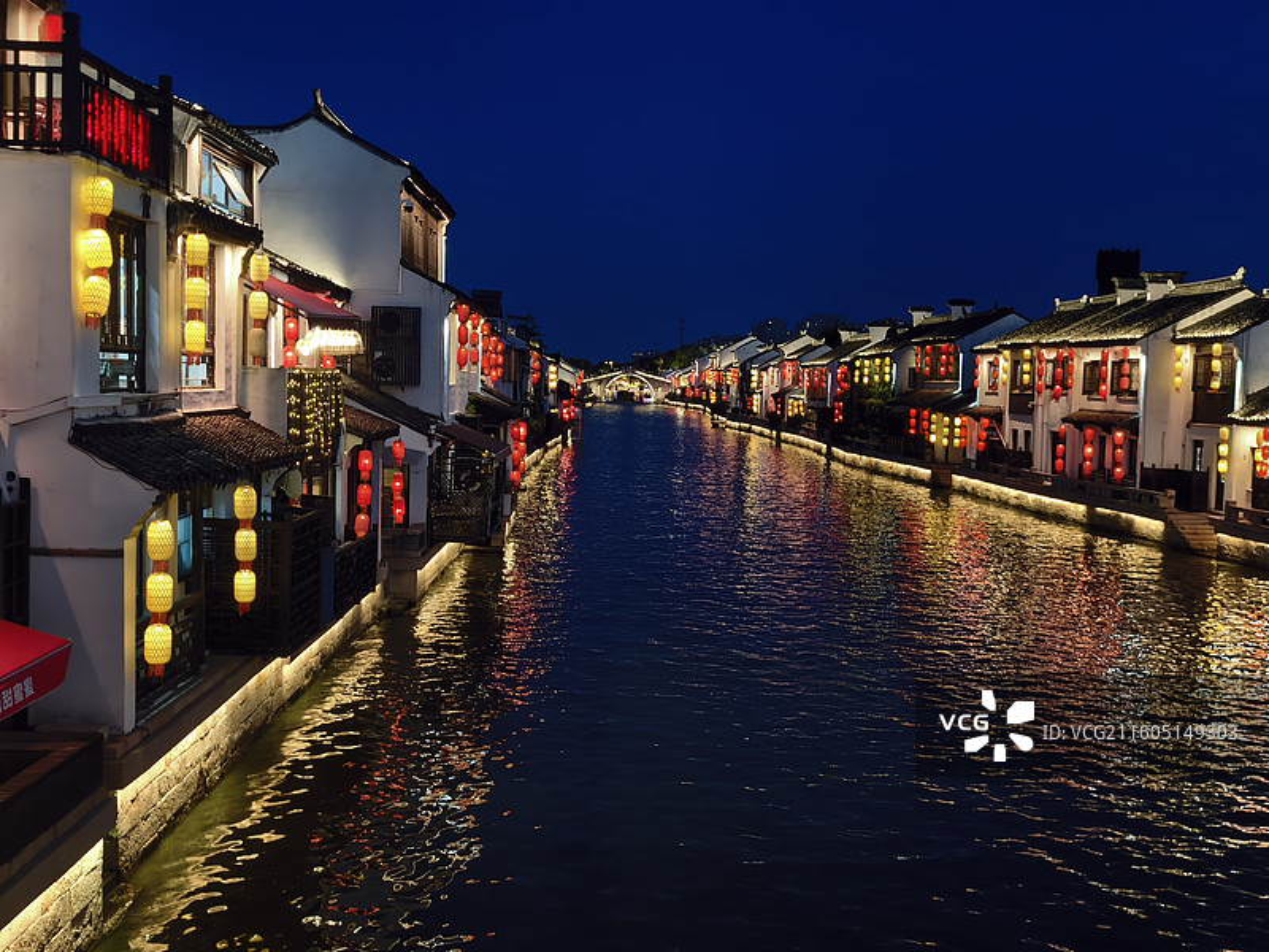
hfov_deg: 54.0
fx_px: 1246
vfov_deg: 41.8
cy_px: 476
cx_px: 634
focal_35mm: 34
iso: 320
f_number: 1.4
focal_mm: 6.98
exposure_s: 1/50
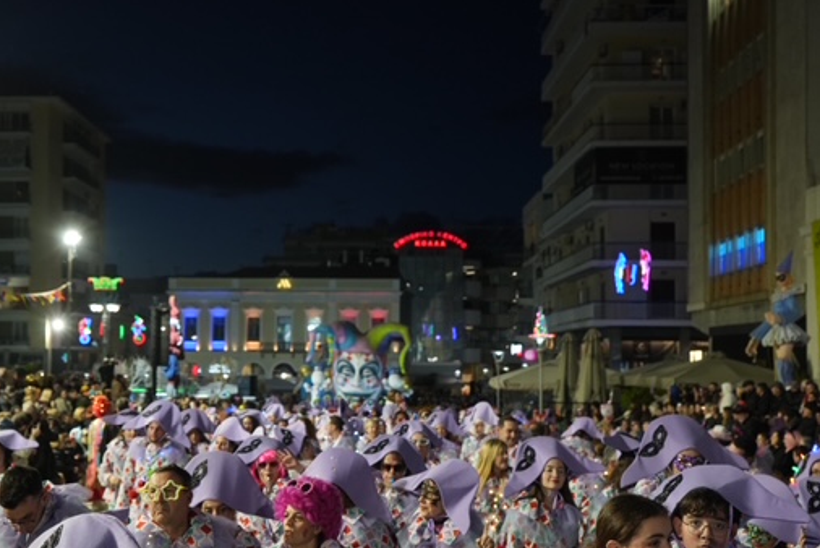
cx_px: 363
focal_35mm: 43
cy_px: 337
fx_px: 980
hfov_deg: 45.3
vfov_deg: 31.1
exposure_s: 1/250
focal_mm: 34
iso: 2000
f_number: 4
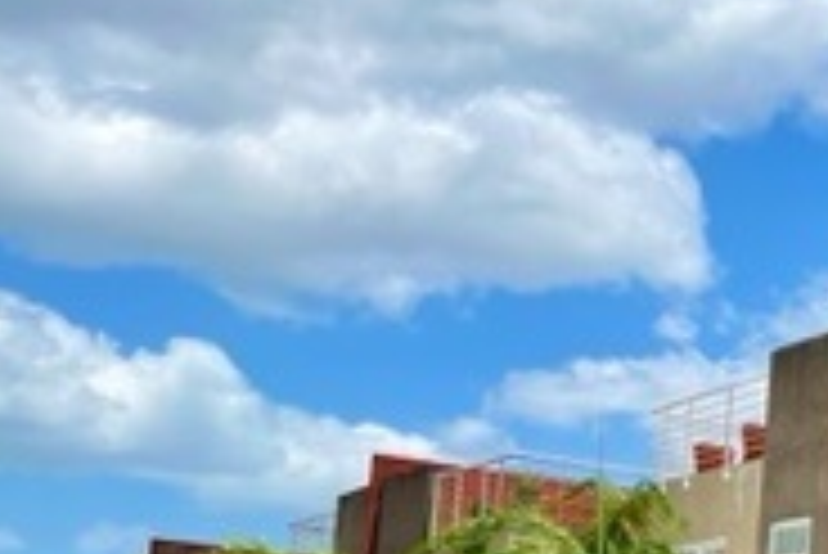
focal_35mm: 94
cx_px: 1364
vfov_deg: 14.3
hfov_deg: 18.3
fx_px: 2164
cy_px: 586
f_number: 1.5
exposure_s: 1/4831
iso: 50
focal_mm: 5.7
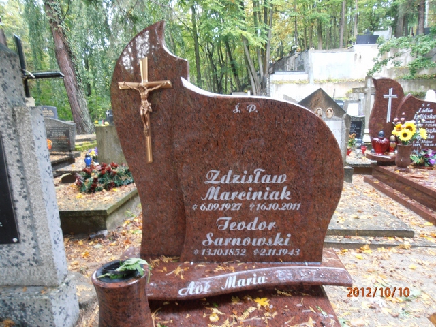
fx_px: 302
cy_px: 164
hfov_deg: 71.6
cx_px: 218
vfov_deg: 56.8
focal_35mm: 24
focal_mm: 4.2
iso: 125
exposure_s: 1/4
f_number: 3
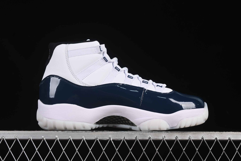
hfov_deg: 27.0
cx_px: 120
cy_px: 80
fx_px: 502
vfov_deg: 18.2
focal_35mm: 75
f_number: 8
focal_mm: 50
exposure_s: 1/80
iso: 160
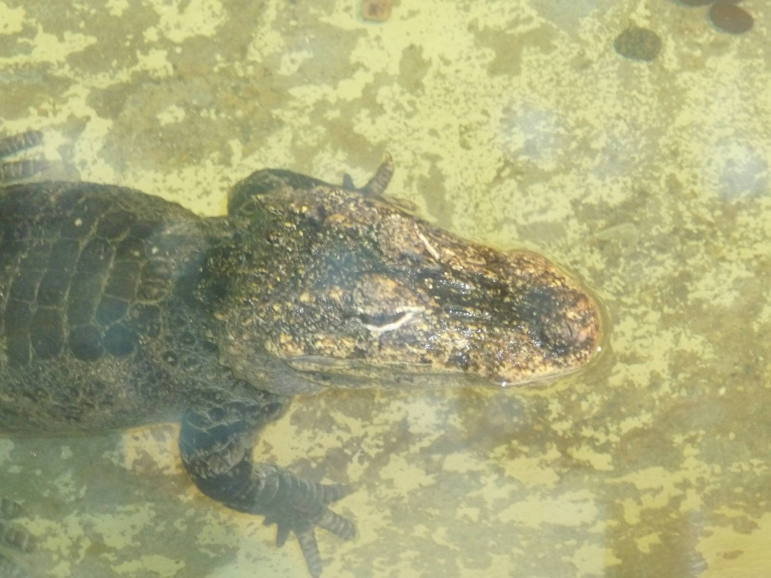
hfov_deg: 17.6
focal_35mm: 112
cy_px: 289
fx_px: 2495
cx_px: 386
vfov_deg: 13.2
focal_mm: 19.1
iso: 500
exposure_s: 1/8
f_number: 4.7
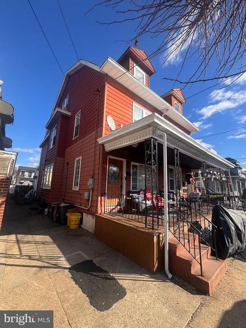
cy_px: 164
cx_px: 123
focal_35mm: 14
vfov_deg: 102.1
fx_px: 133
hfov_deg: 85.7
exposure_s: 1/868
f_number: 2.2
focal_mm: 2.22
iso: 40
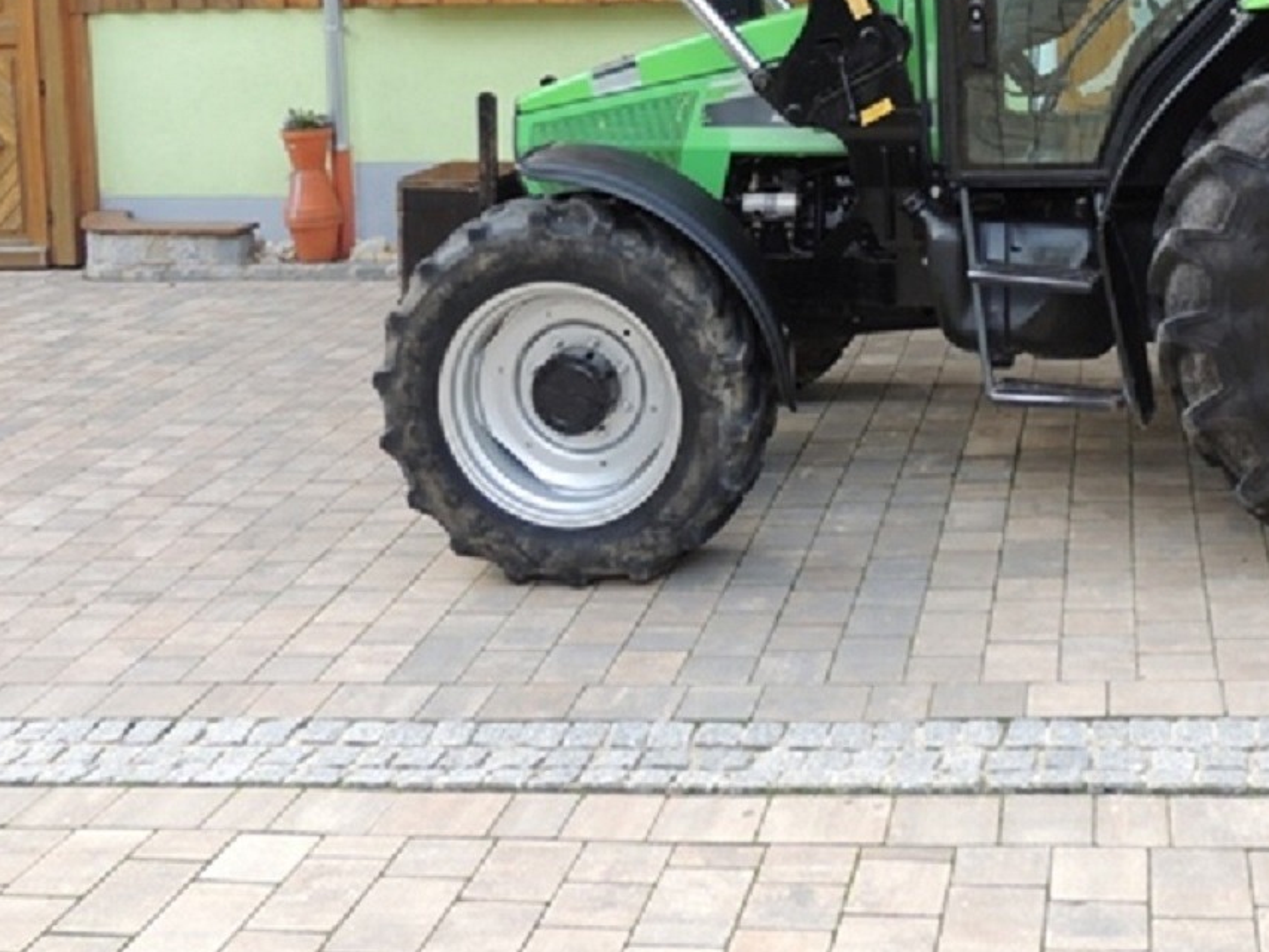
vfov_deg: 30.9
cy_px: 110
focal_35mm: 45
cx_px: 879
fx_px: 1650
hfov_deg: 41.3
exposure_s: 1/200
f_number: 3
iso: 100
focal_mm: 4.3
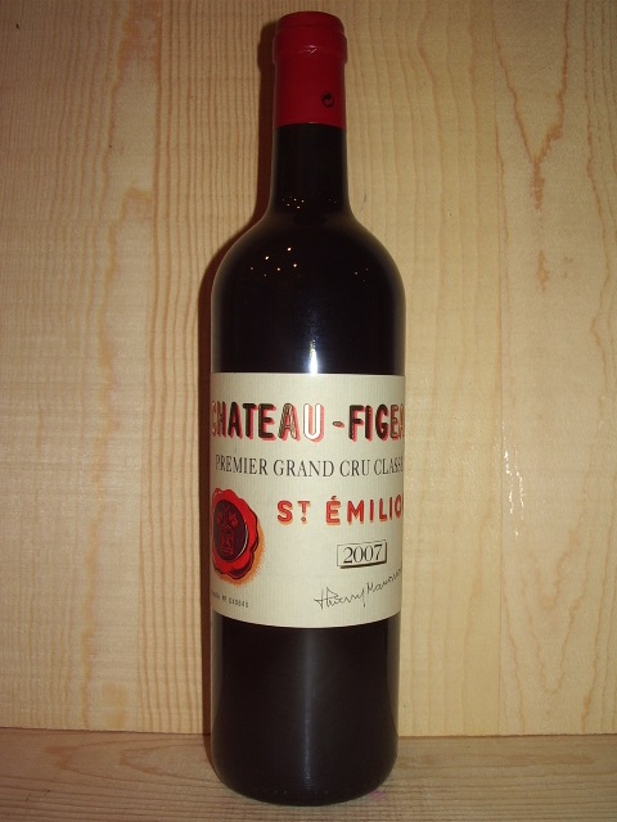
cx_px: 308
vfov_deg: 49.0
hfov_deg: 37.7
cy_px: 411
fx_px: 903
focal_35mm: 38
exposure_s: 1/40
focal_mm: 5.8
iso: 50
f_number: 4.3
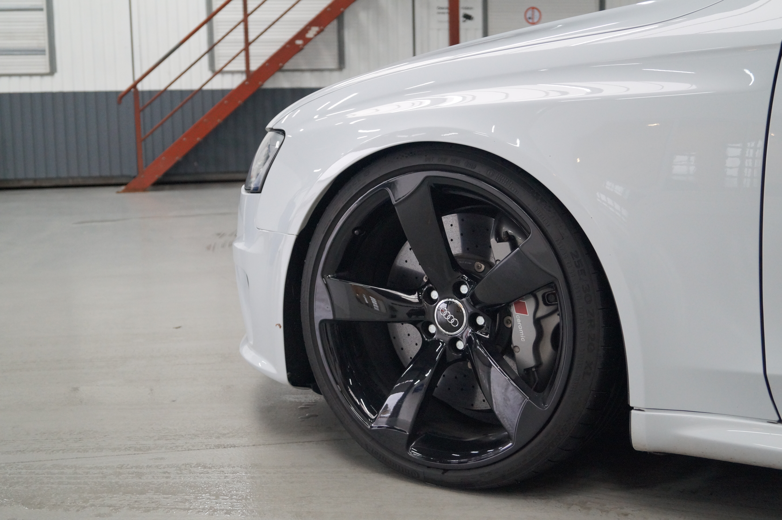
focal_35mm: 42
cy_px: 260
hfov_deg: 46.4
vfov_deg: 31.9
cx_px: 391
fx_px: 912
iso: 1250
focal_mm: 28
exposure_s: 1/160
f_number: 4.5
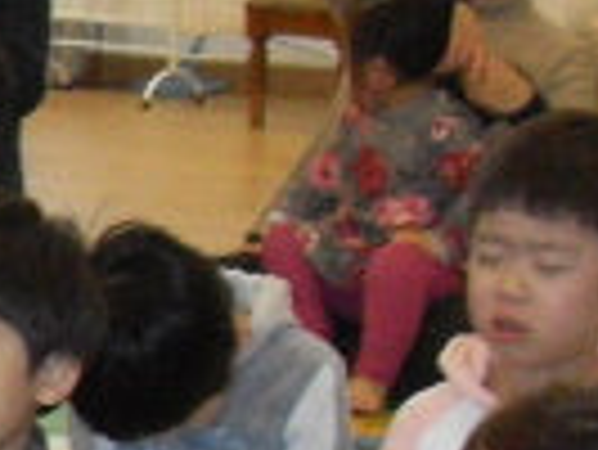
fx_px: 4340
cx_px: -1142
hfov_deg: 7.1
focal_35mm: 251
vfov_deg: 5.9
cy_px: 394
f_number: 2.8
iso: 240
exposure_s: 1/45
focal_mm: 6.3
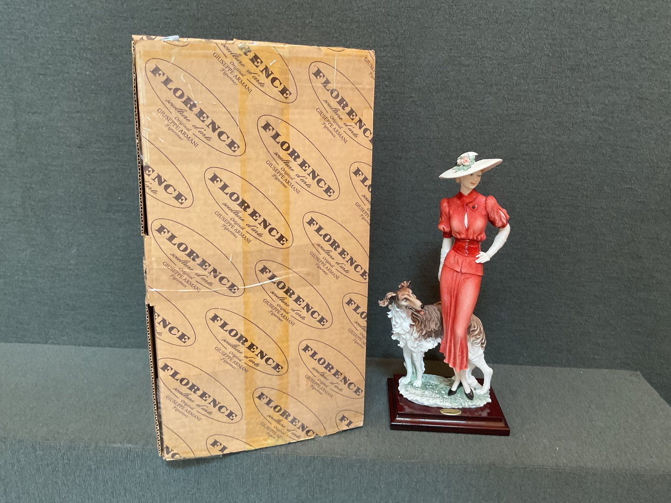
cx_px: 336
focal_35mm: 29
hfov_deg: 61.7
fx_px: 562
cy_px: 252
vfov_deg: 48.2
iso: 200
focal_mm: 3
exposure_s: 1/60
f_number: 1.8
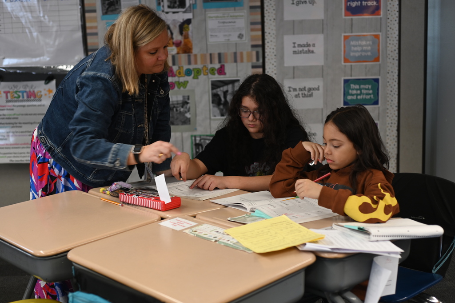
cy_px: 152
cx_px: 228
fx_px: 631
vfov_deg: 26.9
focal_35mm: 50
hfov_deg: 39.6
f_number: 2.8
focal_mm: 50
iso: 450
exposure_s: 1/125
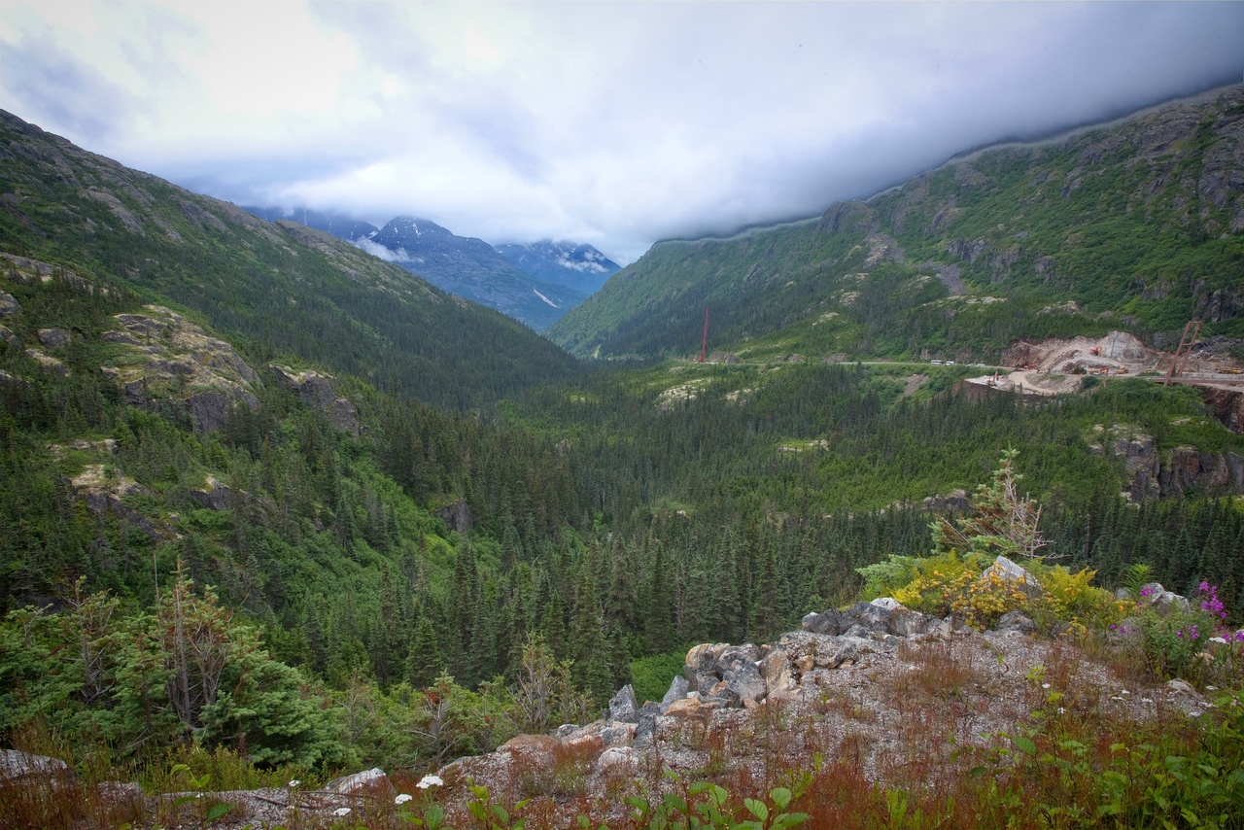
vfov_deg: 53.2
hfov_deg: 73.7
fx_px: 829
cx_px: 622
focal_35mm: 24
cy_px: 415
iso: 640
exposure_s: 1/50
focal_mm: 24
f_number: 22
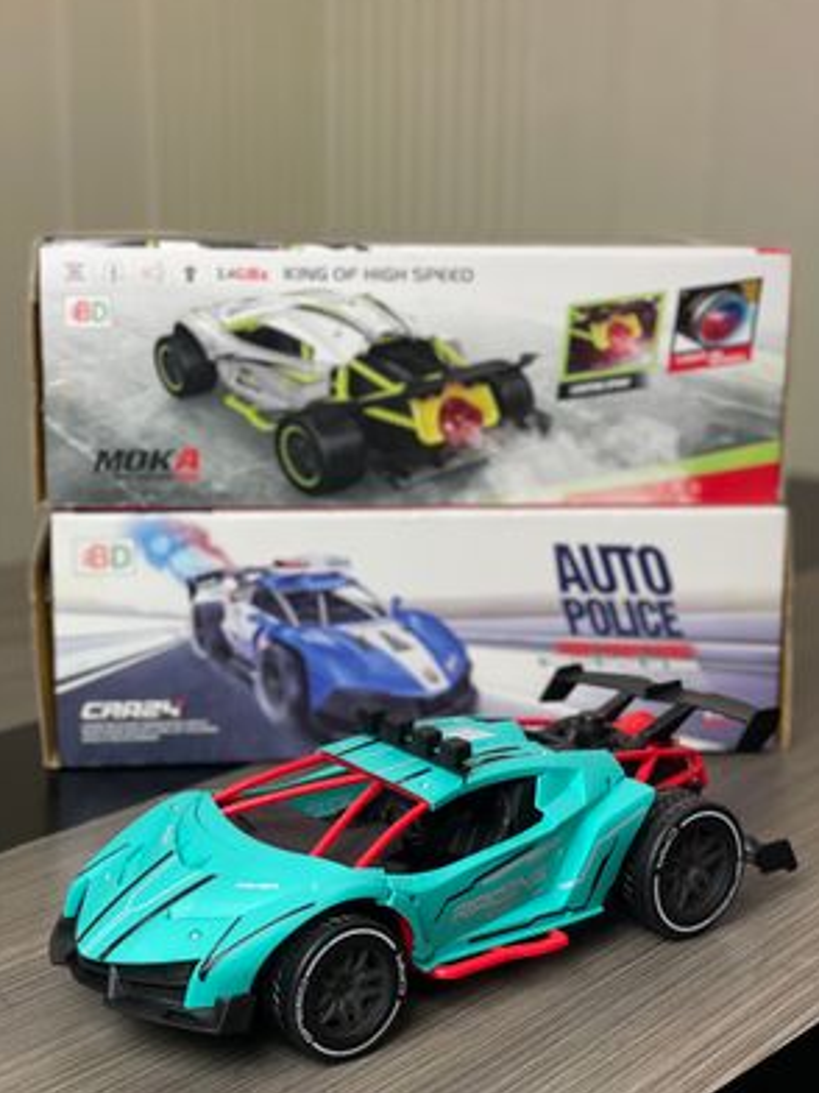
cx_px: 407
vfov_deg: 36.2
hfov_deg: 27.5
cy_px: 538
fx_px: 1672
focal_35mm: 53
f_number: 2
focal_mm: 6
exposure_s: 1/122
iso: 100
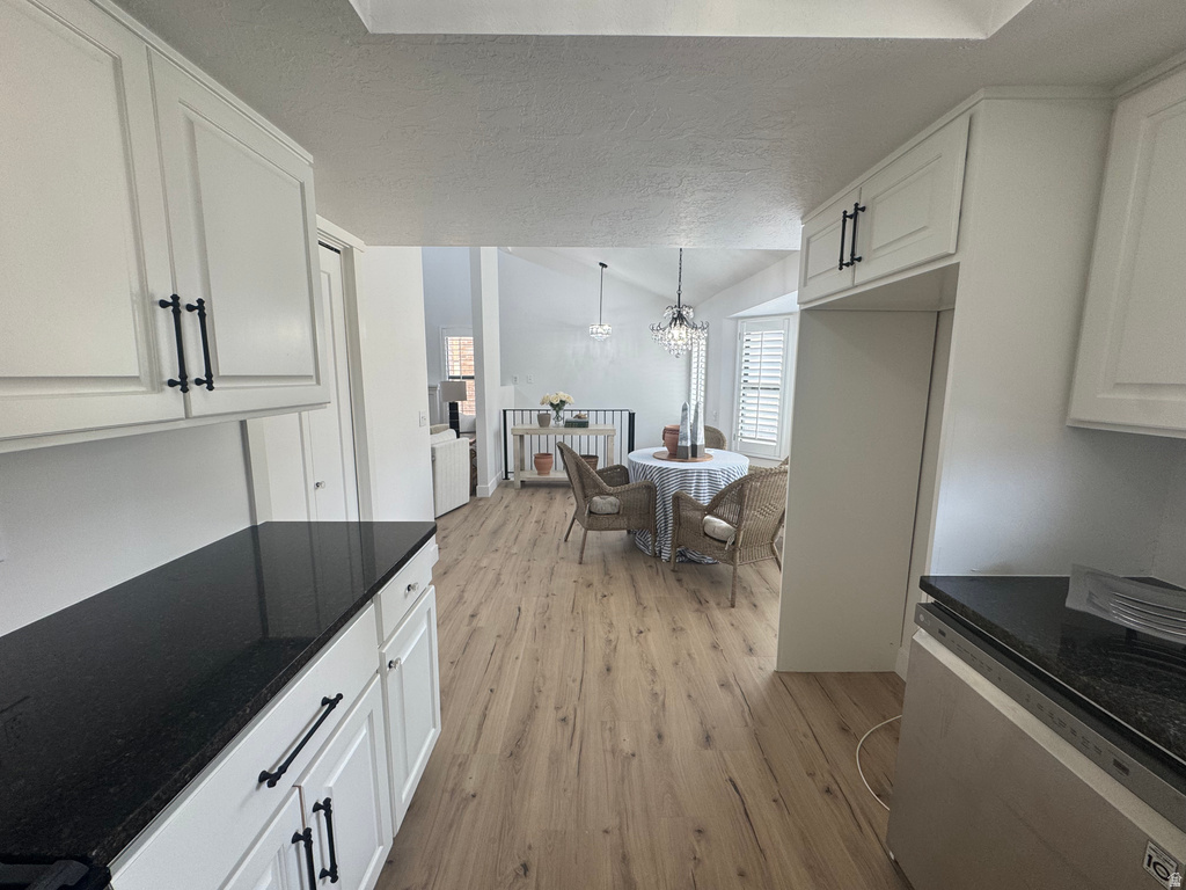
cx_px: 593
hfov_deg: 102.1
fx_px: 480
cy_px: 445
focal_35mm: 14
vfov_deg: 85.7
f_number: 2.2
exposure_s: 1/120
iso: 80
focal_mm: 2.22
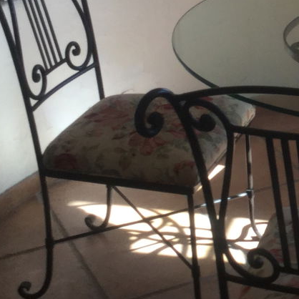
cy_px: 94
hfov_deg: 15.8
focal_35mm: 105
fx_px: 1026
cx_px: 379
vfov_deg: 16.5
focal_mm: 3.3
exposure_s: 1/120
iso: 40
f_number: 2.4
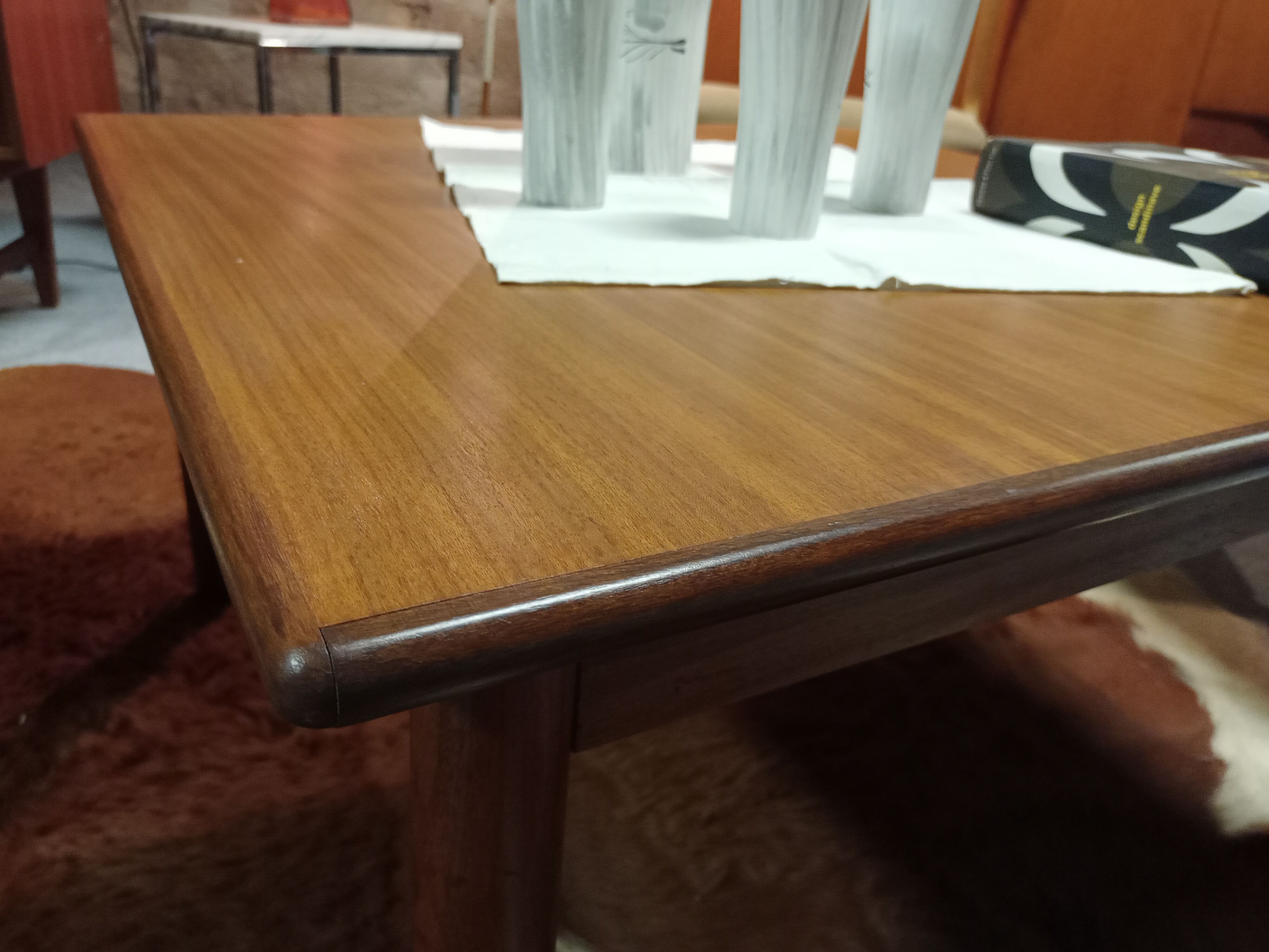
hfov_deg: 63.4
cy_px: 476
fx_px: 1026
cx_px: 634
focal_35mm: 28
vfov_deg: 49.7
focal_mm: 3.77
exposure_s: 1/50
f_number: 1.79
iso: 680
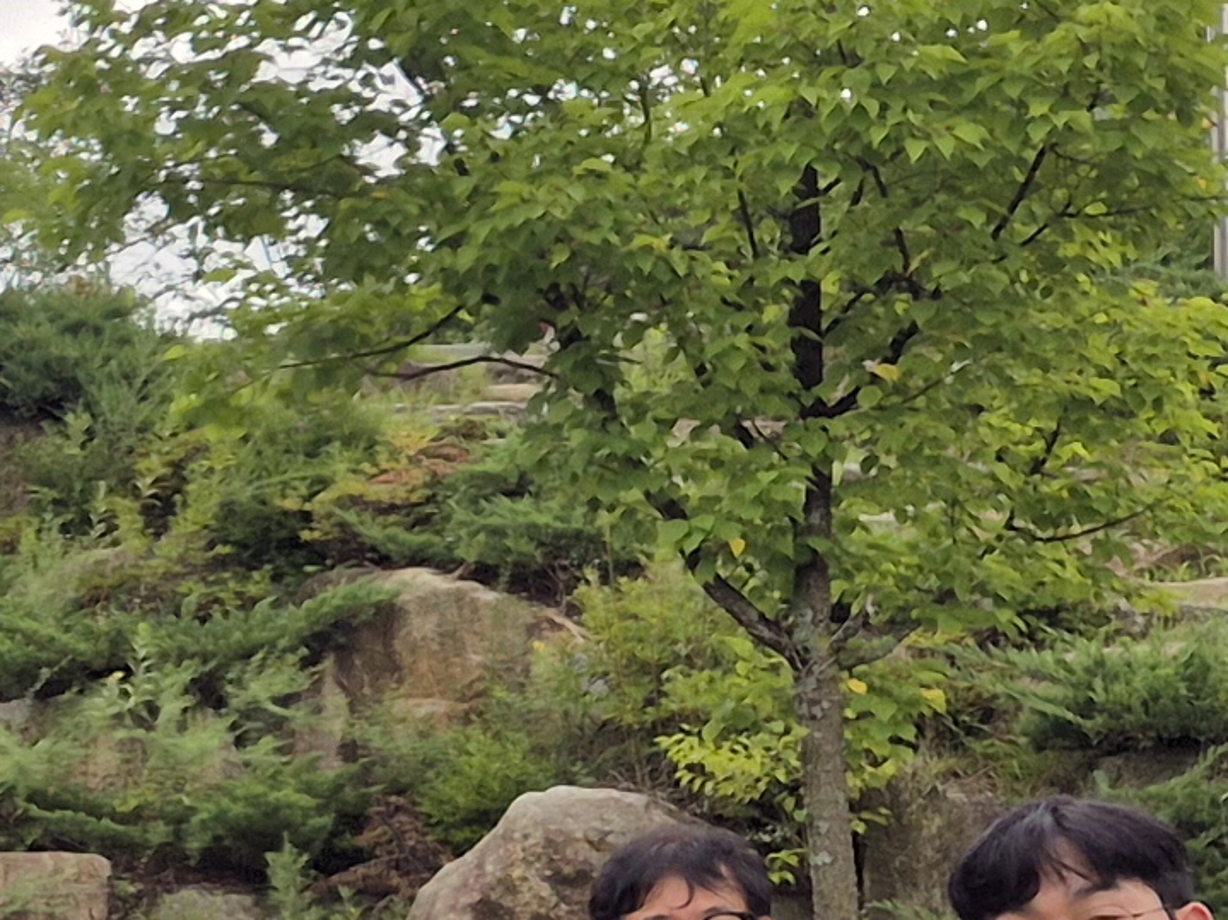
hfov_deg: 13.7
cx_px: -1023
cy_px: 524
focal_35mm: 128
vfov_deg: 11.6
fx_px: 4540
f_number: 1.8
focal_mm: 5.4
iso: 25
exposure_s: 1/250
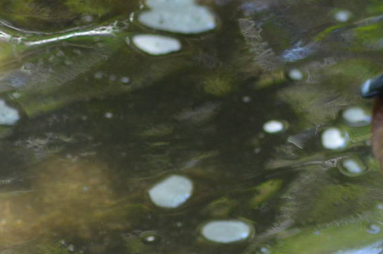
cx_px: 533
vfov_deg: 2.7
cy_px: 279
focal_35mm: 505
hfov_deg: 4.1
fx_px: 5364
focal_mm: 120
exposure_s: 1/250
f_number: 4.2
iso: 800
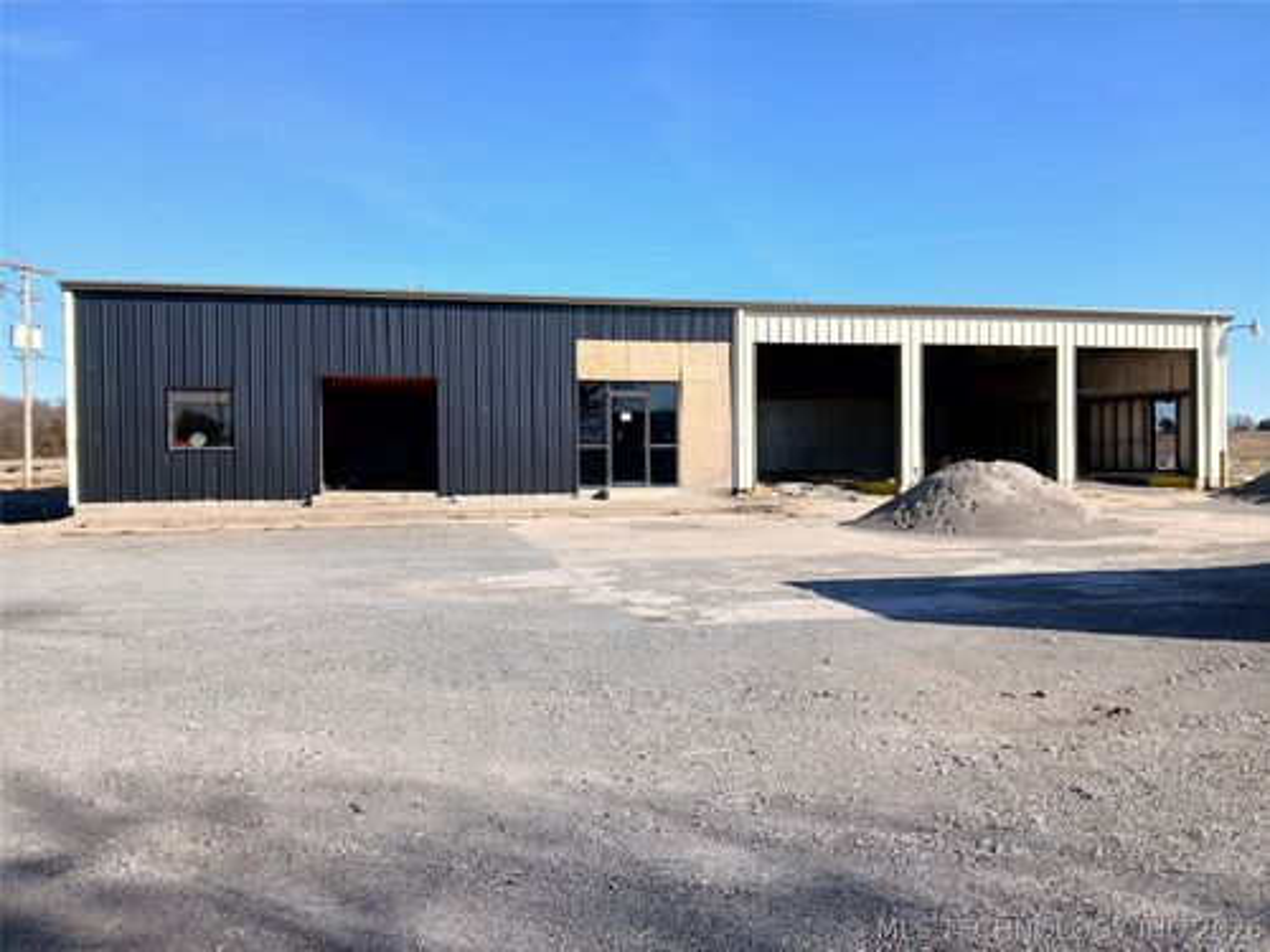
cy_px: 476
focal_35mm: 26
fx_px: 954
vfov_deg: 53.1
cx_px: 635
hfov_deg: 67.3
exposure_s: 1/517
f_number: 1.8
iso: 20
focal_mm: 3.98
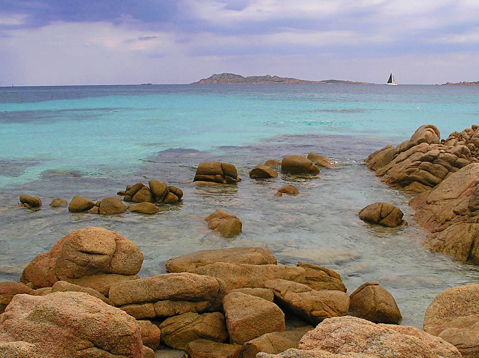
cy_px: 201
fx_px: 622
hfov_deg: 42.1
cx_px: 269
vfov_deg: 32.1
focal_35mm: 45
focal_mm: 7.8
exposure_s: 1/282
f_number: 5
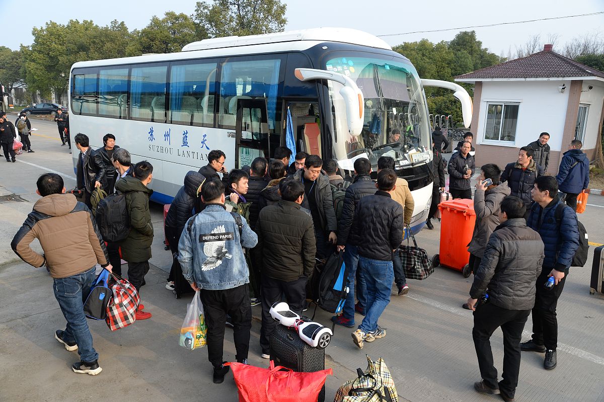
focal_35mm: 28
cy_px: 201
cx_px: 302
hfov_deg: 65.5
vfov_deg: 46.4
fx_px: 470
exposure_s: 1/250
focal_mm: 28
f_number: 8
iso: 400
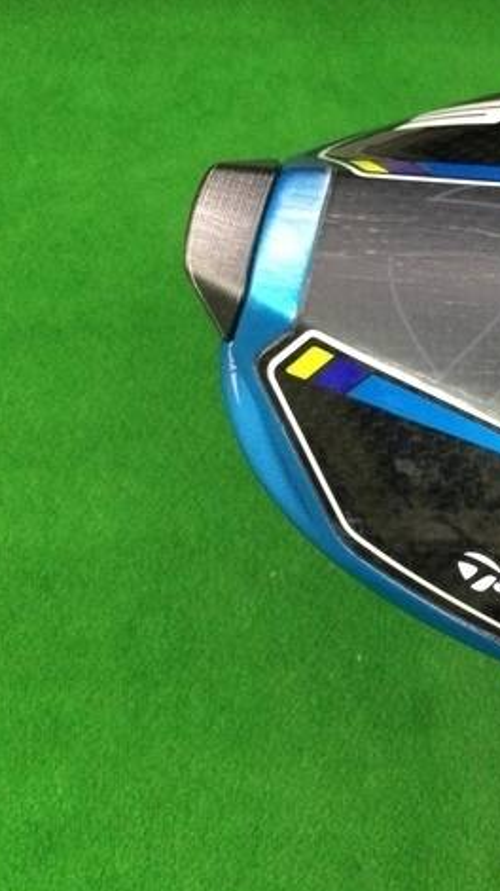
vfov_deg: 44.6
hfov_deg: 24.2
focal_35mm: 46
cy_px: 453
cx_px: 555
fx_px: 1085
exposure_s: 1/30
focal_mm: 3.3
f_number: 2.4
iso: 125
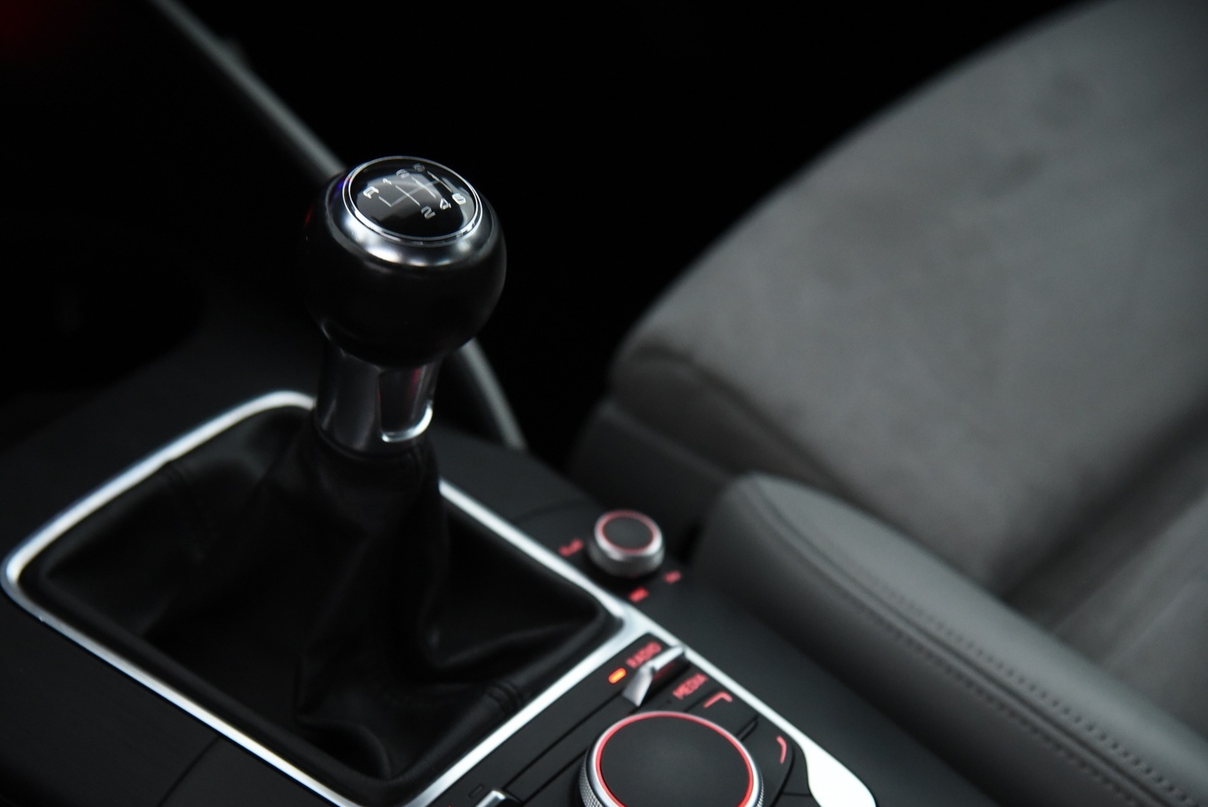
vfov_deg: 14.7
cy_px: 467
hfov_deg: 21.9
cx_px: 526
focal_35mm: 93
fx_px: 3122
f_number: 4
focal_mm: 78
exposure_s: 1/40
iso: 4000
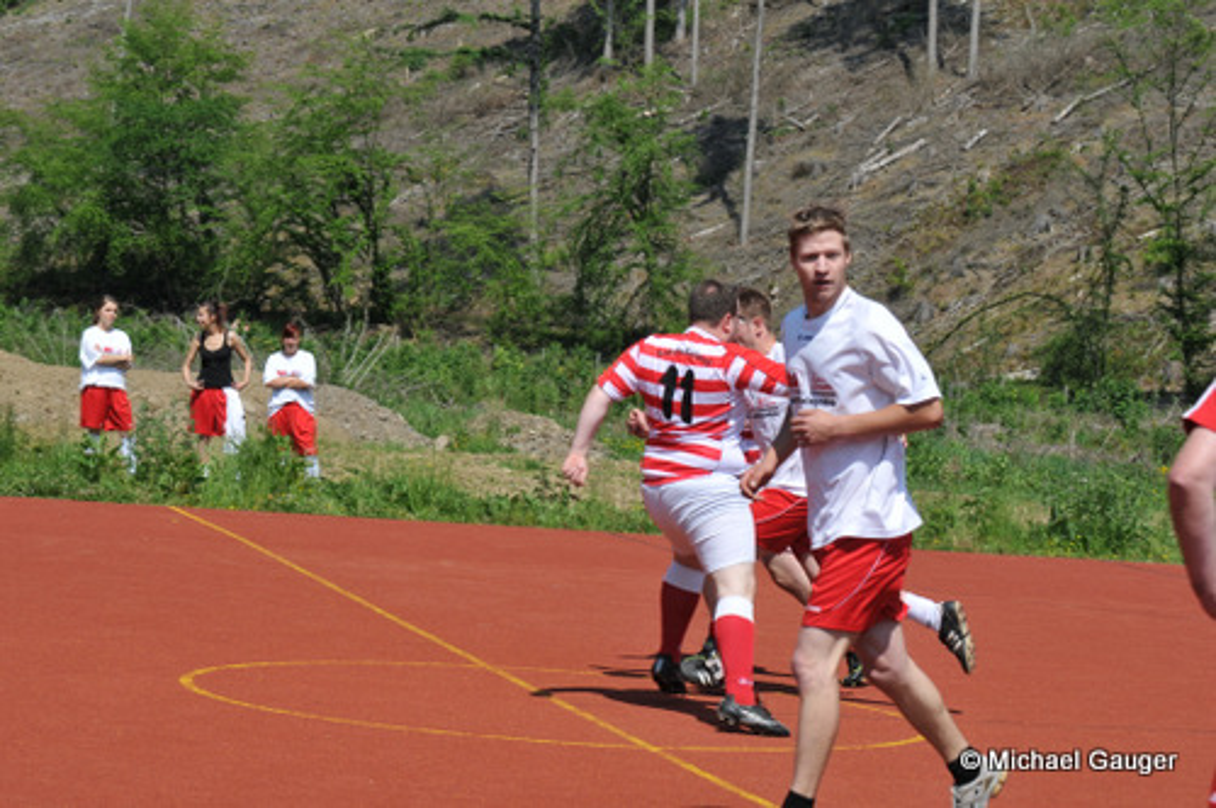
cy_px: 404
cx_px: 608
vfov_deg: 13.0
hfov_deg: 19.5
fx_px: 3542
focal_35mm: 105
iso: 200
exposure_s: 1/640
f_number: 8
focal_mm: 70
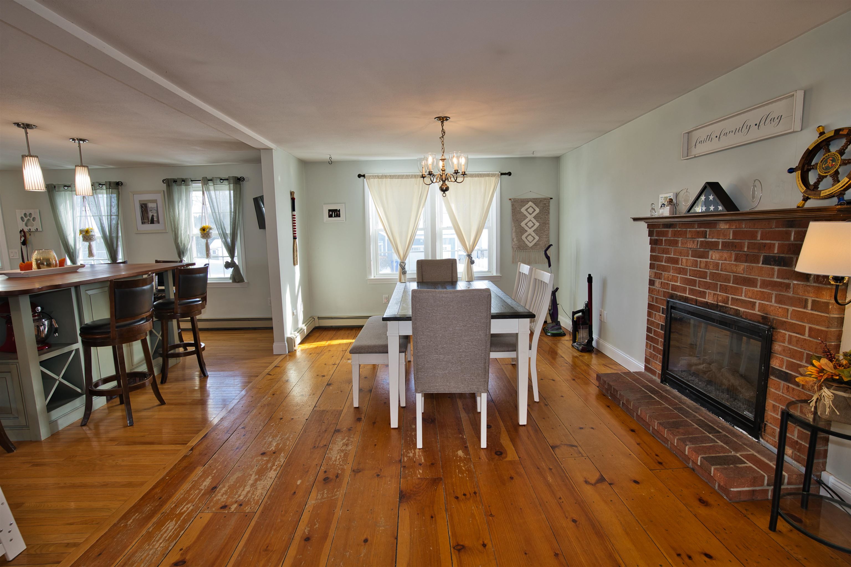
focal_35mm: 17
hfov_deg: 93.3
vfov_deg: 70.4
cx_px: 426
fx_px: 402
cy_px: 284
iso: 125
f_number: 4
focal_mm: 17
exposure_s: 1/60
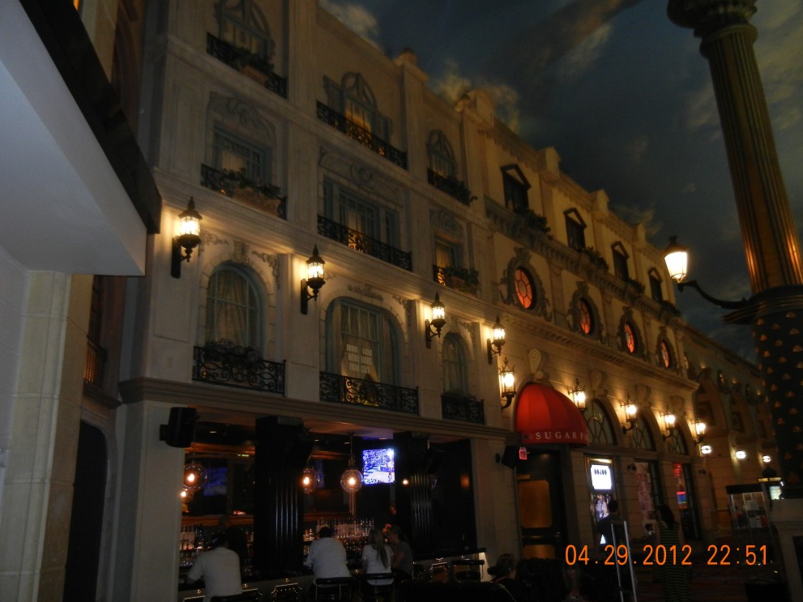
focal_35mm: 31
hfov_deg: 58.4
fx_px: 719
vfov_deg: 45.4
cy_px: 309
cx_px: 405
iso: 400
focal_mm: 5.4
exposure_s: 1/30
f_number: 3.5
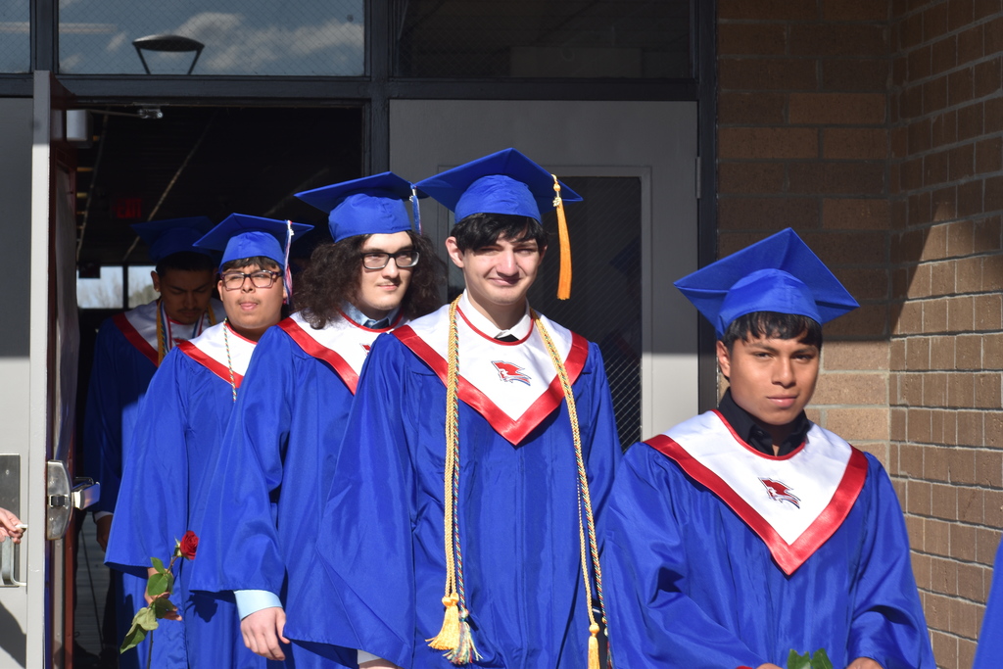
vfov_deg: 10.2
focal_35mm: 135
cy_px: 334
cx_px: 502
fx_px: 3762
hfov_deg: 15.2
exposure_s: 1/200
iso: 100
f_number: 14
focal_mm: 90
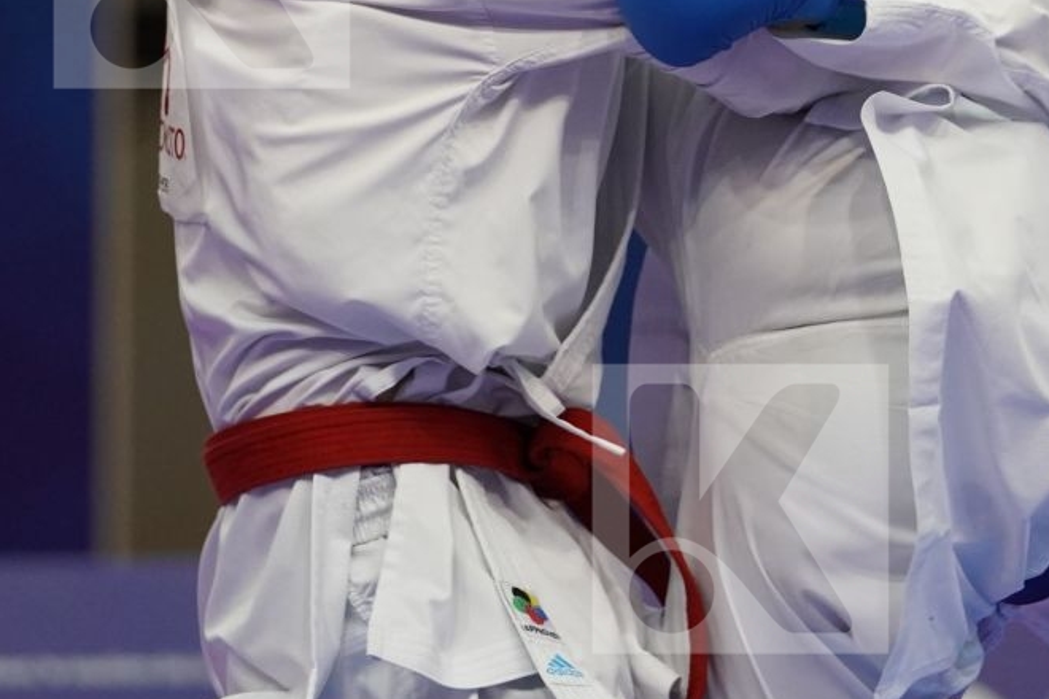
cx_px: 741
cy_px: -56
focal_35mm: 412
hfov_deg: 5.0
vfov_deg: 3.3
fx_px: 12004
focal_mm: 151
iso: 2500
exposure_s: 1/1000
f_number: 2.8
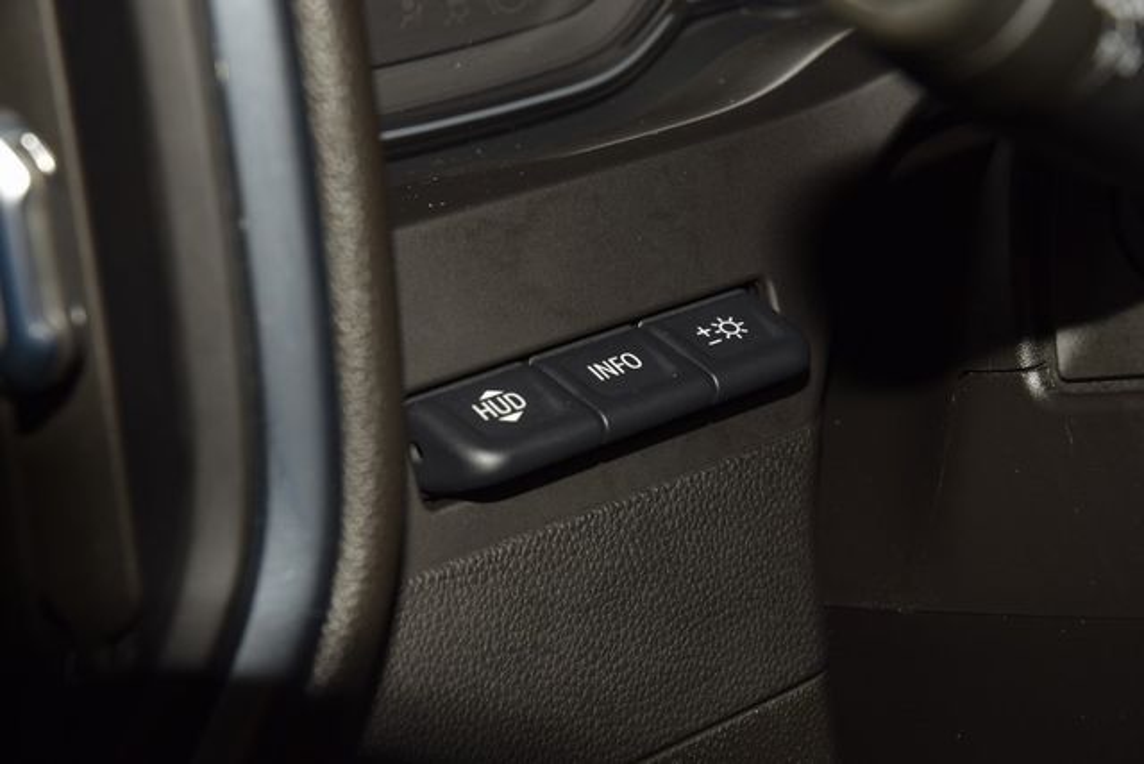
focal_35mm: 105
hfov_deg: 19.5
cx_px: 572
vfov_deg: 13.0
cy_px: 382
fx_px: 3337
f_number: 8
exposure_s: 1/125
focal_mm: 70
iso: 100
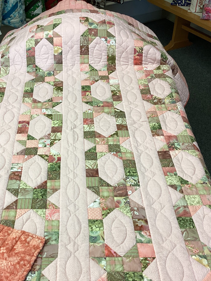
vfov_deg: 43.6
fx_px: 350
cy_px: 171
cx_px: 81
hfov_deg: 33.5
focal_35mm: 43
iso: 100
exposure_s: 1/60
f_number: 2.4
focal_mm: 3.3
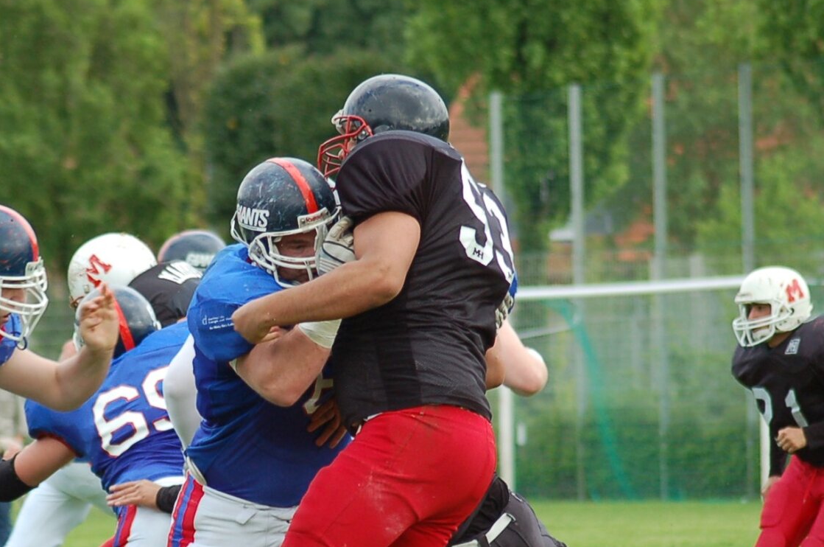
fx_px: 9094
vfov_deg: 3.4
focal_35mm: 398
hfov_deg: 5.2
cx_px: 291
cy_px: 373
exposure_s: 1/640
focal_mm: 135
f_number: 4.5
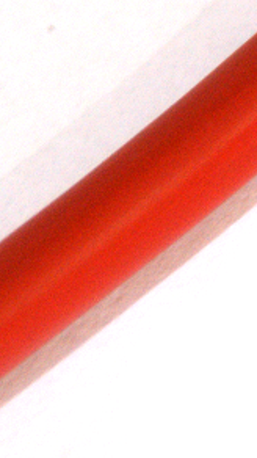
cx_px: 114
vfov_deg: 6.5
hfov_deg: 3.7
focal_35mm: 330
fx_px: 4003
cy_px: 53
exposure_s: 1/40
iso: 400
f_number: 5.6
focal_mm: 60
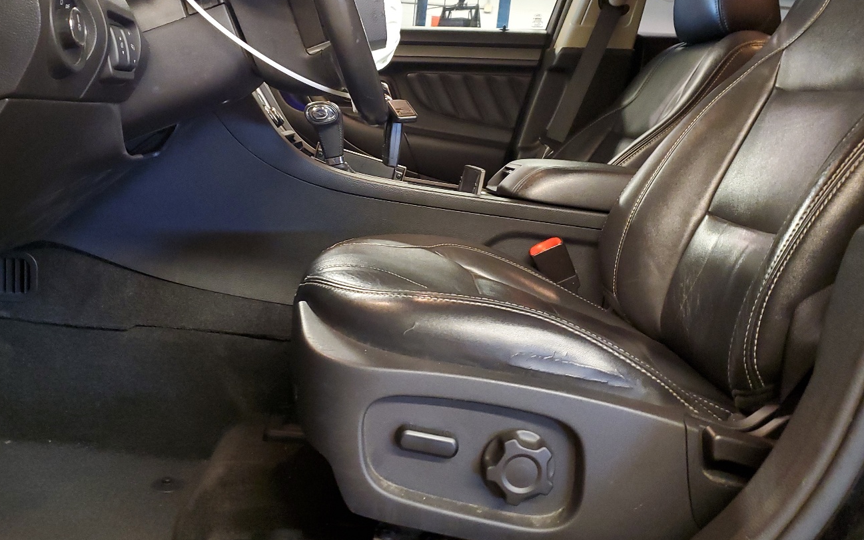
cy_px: 190
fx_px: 801
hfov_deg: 56.6
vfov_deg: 37.0
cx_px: 390
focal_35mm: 34
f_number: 1.5
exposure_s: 1/15
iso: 297
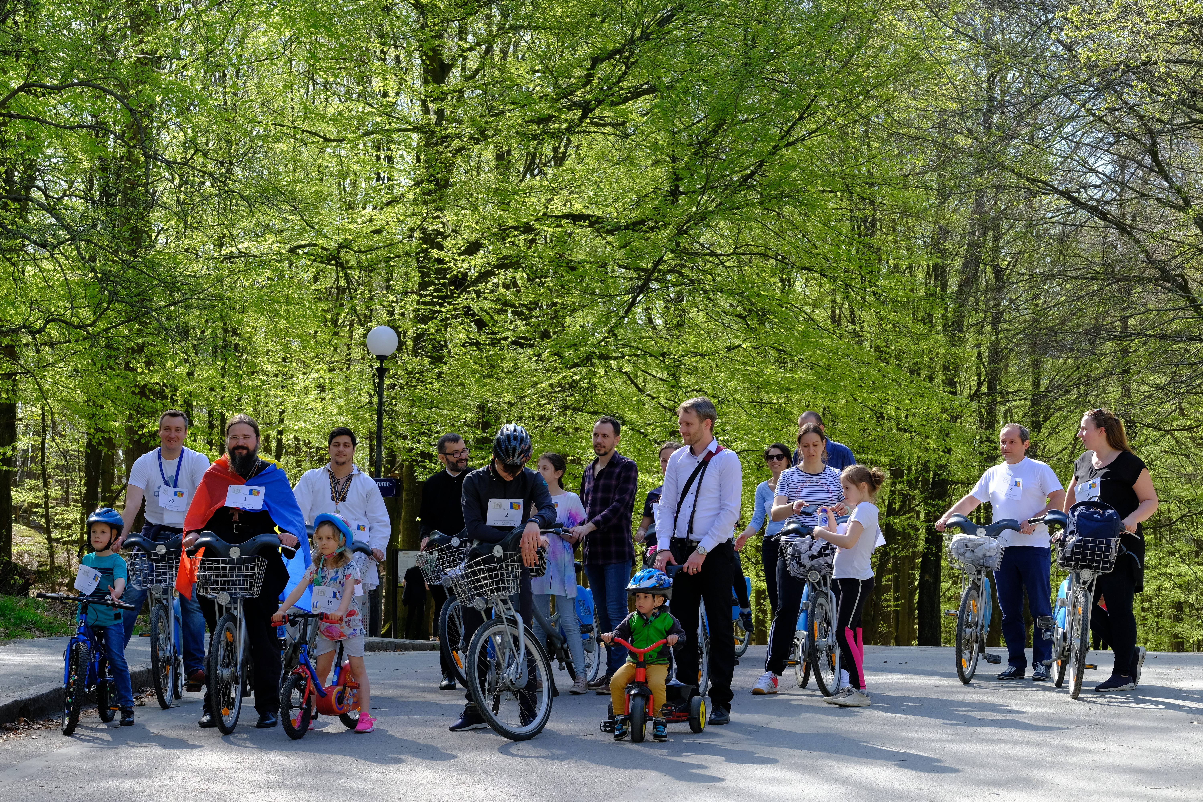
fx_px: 2506
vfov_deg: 18.2
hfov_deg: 27.0
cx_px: 602
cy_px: 401
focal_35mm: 75
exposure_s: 1/150
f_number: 8
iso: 400
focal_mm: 50
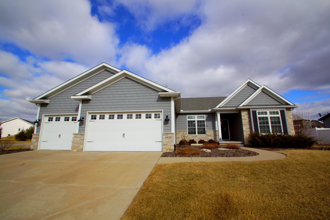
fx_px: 137
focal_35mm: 15
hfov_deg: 100.4
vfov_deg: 77.3
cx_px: 165
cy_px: 110
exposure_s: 1/160
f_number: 16
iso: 100
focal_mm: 10
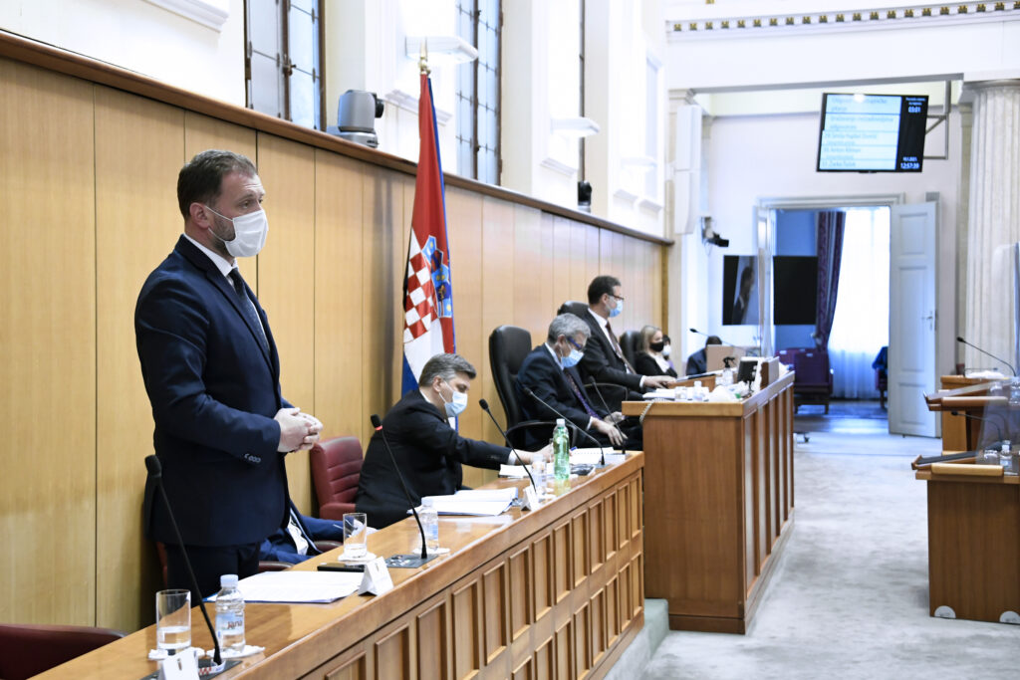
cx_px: 510
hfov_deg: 39.6
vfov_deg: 27.0
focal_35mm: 50
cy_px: 340
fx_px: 1417
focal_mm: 50
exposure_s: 1/200
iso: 4000
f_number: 4.5
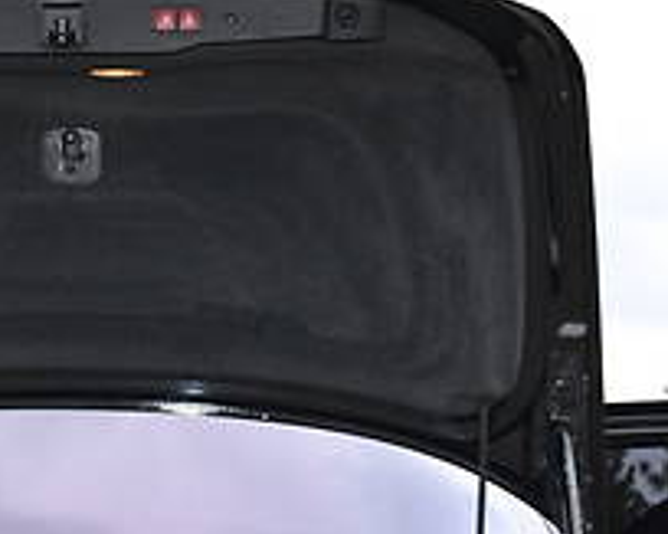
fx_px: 2724
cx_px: -7
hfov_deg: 13.8
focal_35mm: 138
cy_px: 650
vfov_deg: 11.0
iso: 800
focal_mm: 25
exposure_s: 1/200
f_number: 7.1
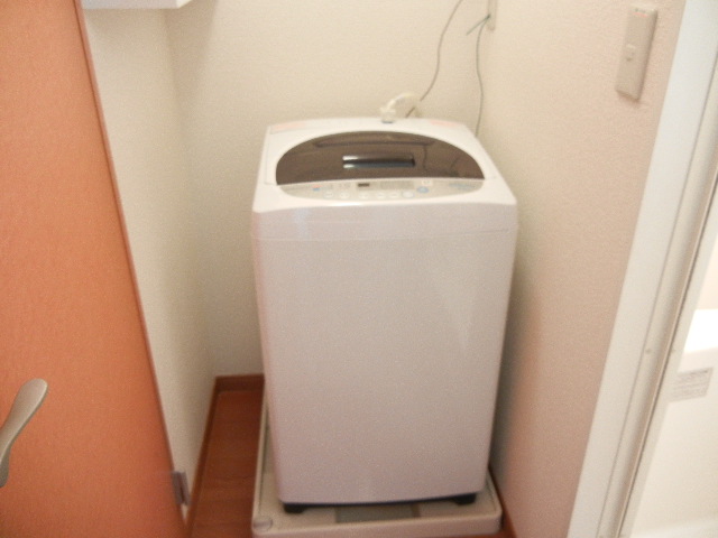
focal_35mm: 30
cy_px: 269
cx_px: 359
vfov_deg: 46.8
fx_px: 622
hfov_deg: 60.0
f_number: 3.5
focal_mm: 5.4
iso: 400
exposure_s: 1/9.2
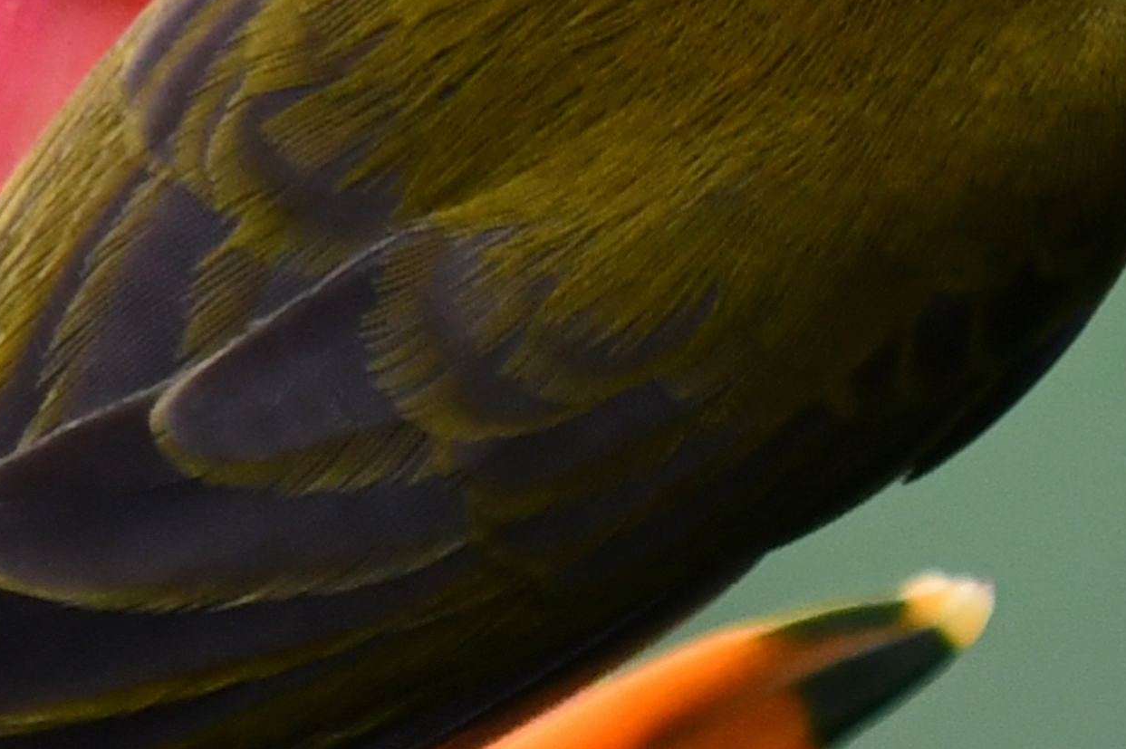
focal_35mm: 2823
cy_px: -123
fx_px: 88236
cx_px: 1139
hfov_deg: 0.7
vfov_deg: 0.5
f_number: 5.6
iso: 500
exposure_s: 1/500
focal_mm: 420
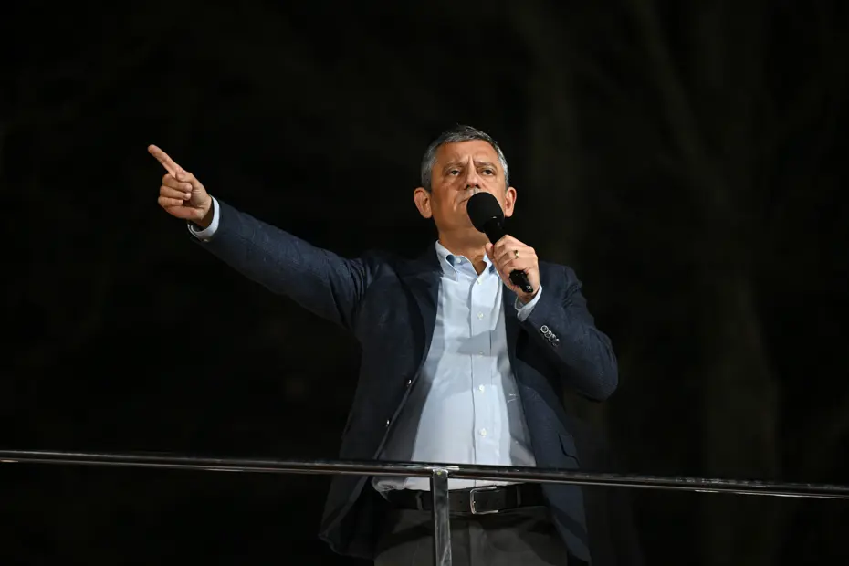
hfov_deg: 10.3
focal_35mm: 200
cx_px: 424
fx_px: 4716
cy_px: 283
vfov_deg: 6.9
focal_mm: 200
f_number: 2.8
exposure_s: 1/320
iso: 6400
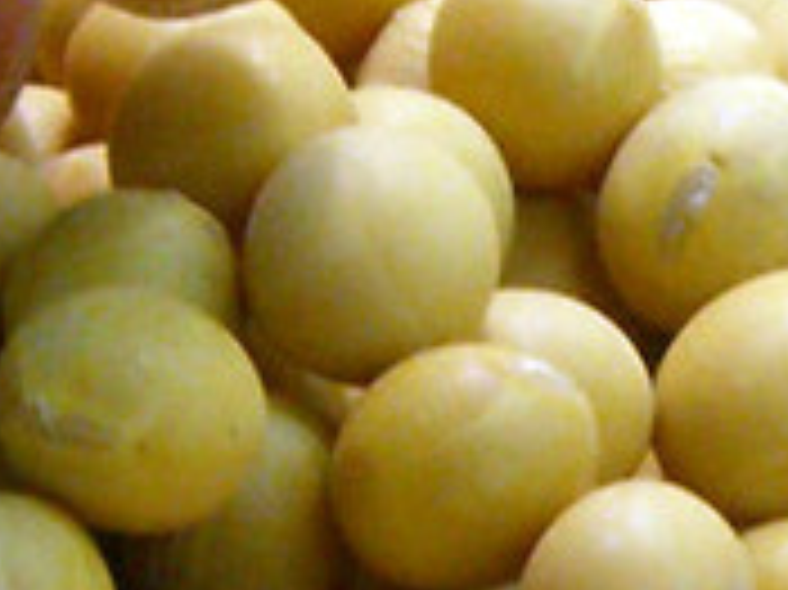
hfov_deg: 7.6
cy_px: 820
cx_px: 829
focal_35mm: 261
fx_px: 5937
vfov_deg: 5.6
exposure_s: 1/125
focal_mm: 6.2
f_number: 2.7
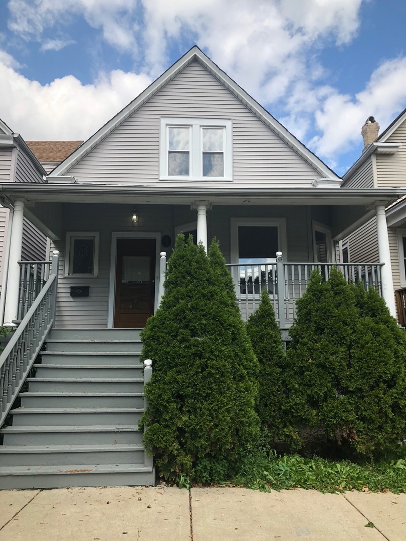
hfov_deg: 49.7
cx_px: 203
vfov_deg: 63.4
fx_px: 438
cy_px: 270
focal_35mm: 28
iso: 20
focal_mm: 3.99
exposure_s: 1/1230
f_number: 1.8
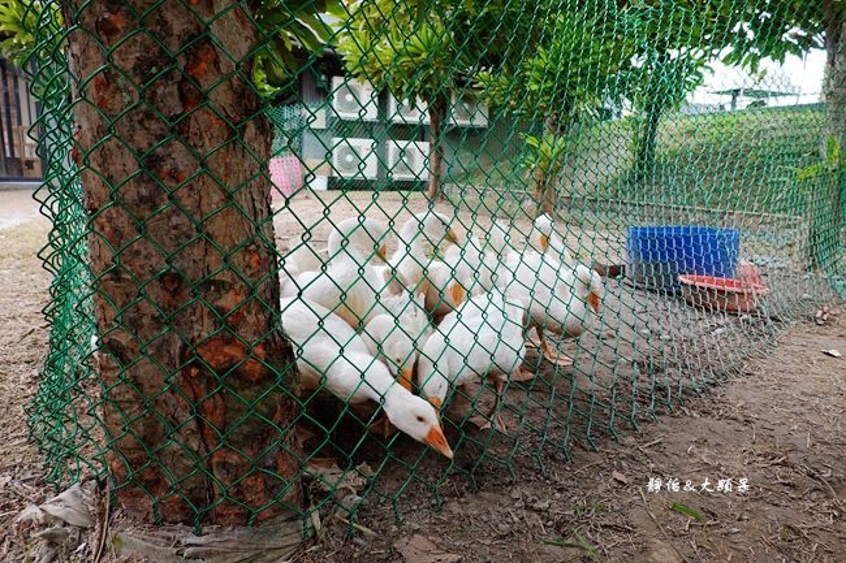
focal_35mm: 24
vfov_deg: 53.1
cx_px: 423
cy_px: 282
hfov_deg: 73.8
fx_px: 564
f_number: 2.8
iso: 125
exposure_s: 1/80
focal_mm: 9
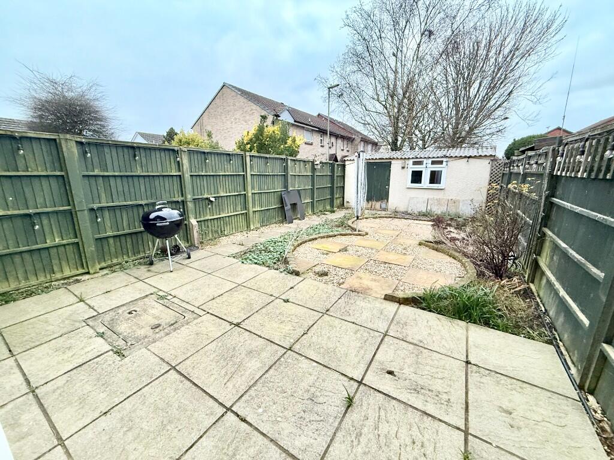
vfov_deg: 85.7
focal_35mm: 14
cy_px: 230
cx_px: 307
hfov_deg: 102.1
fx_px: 248
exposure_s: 1/67
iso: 320
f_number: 2.2
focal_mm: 2.22
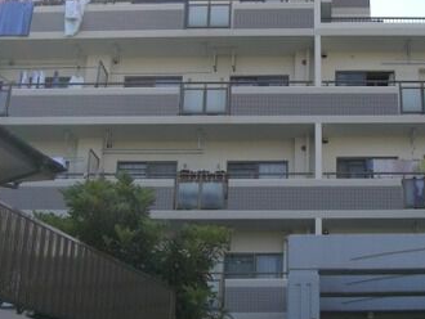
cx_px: 316
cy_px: 129
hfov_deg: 27.8
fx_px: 848
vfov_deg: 21.3
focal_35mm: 69
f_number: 4.3
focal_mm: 6.2
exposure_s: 1/250
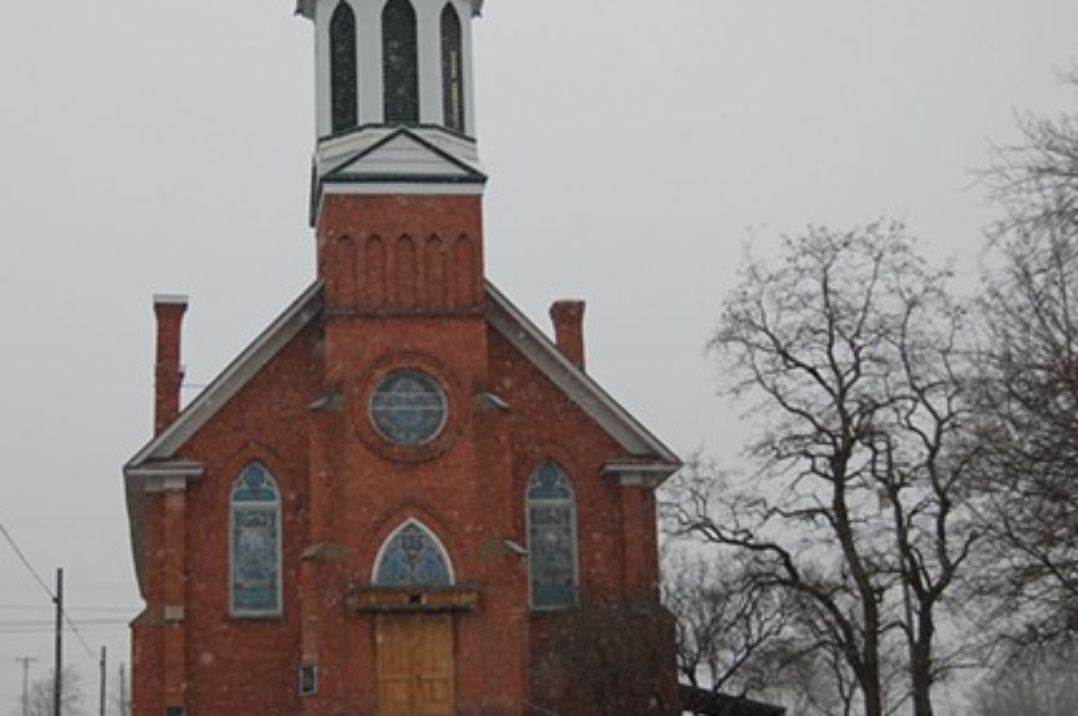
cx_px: 397
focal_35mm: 76
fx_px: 2273
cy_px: 275
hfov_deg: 26.6
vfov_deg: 17.9
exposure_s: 1/250
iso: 400
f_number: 4.5
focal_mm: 34
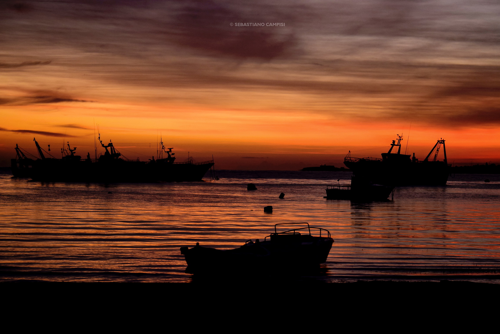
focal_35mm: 113
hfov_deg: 18.1
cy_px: 161
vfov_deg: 12.1
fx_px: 1569
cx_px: 257
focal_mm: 72
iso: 1000
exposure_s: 1/60
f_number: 4.8
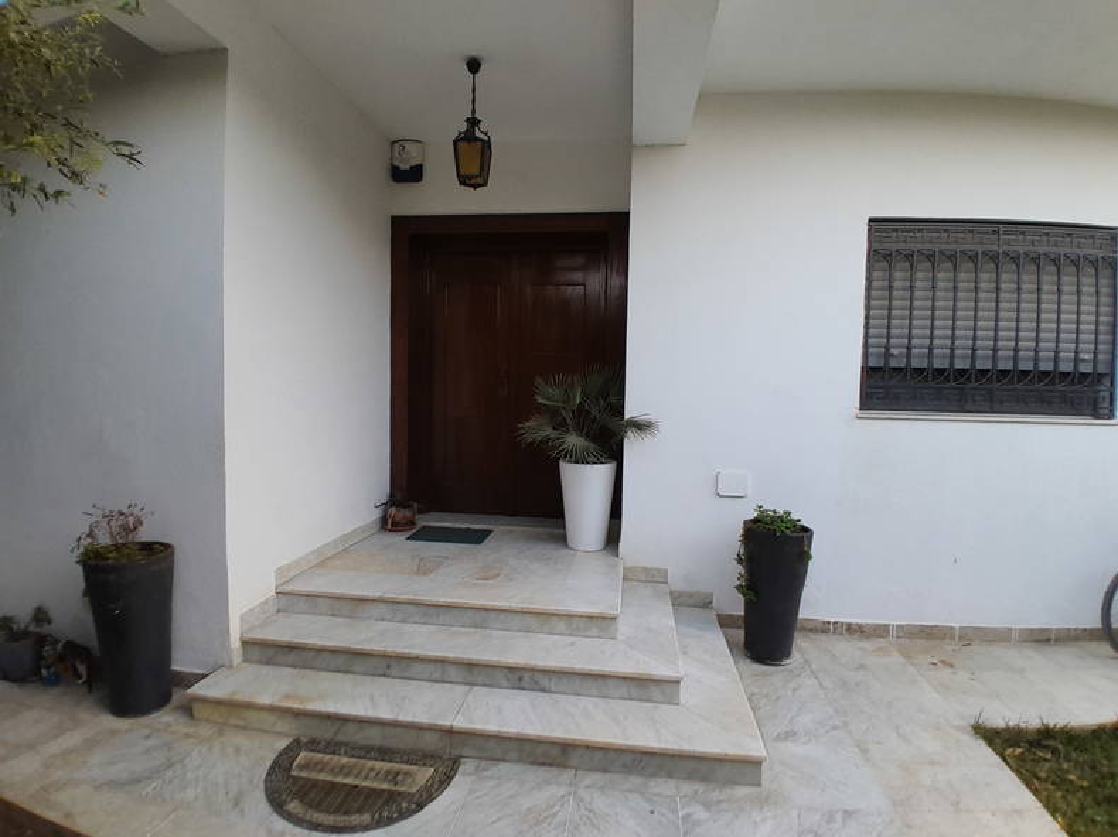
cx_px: 559
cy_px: 418
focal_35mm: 17
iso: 50
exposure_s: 1/50
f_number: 2.2
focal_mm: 1.46
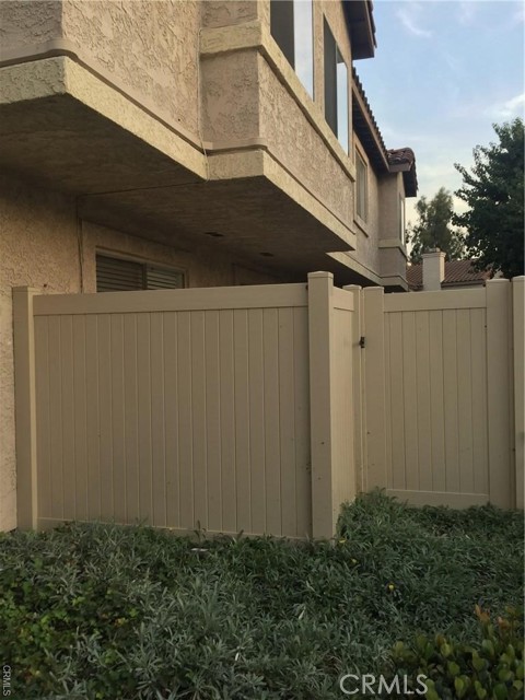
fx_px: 586
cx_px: 262
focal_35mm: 29
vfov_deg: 61.7
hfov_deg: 48.2
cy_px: 350
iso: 32
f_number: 2.2
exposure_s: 1/122
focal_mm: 4.15
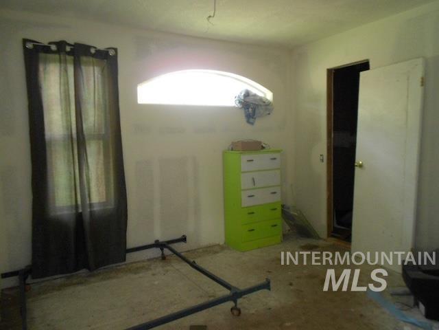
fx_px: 330
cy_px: 165
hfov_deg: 67.3
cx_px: 220
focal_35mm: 26
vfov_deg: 53.1
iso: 400
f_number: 3.2
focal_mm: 4.6
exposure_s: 1/20
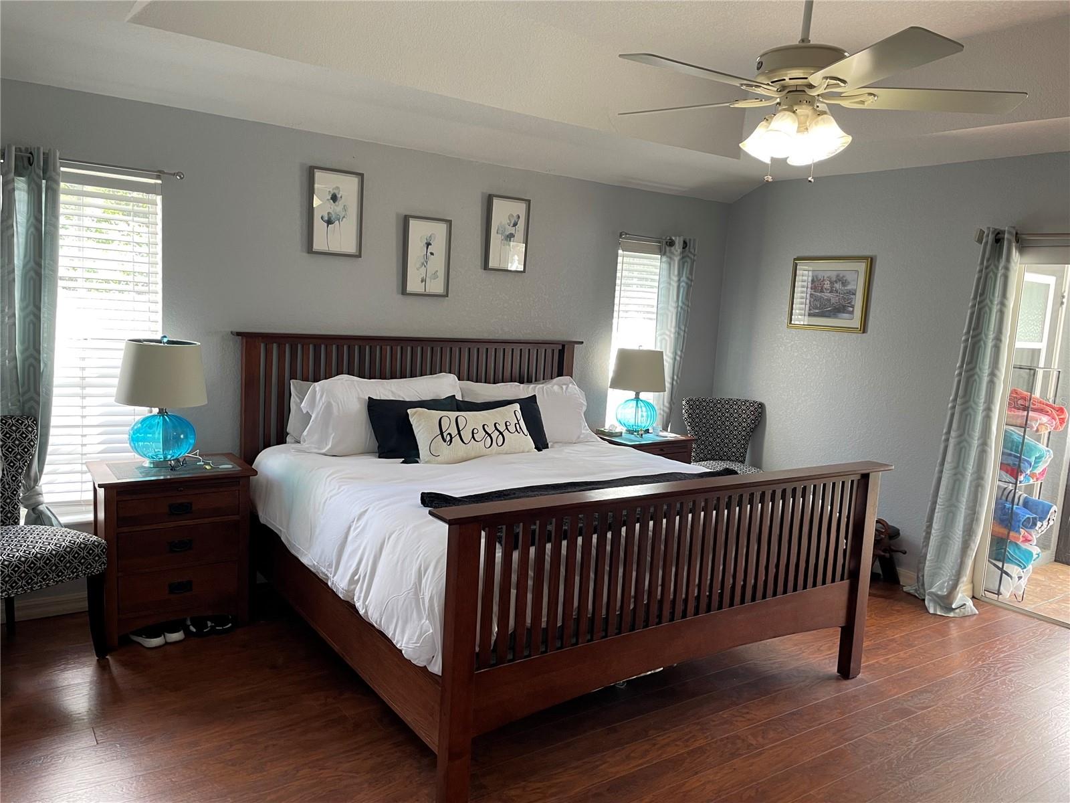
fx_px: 804
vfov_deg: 53.1
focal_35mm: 26
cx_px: 535
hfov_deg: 67.3
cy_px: 402
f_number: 1.6
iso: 80
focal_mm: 4.2
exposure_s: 1/60
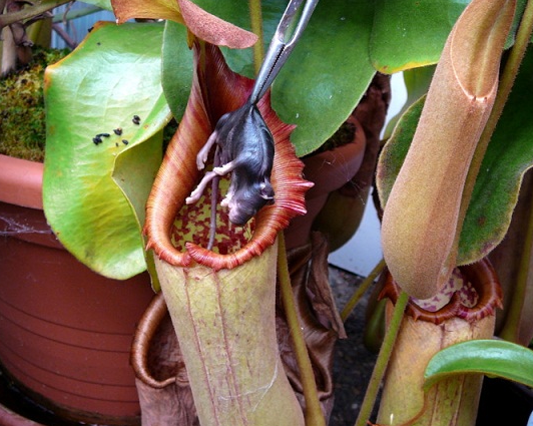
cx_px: 247
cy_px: 216
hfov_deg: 49.1
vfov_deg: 40.1
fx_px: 583
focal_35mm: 37
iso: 100
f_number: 2.8
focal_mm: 5.2
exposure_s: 1/30
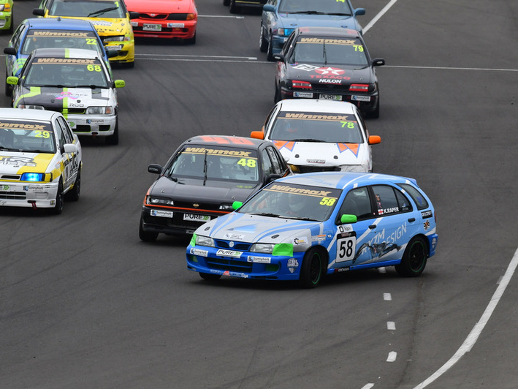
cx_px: 283
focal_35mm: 586
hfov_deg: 3.4
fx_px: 8770
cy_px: 194
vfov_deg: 2.5
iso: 640
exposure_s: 1/640
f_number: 10
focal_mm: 360
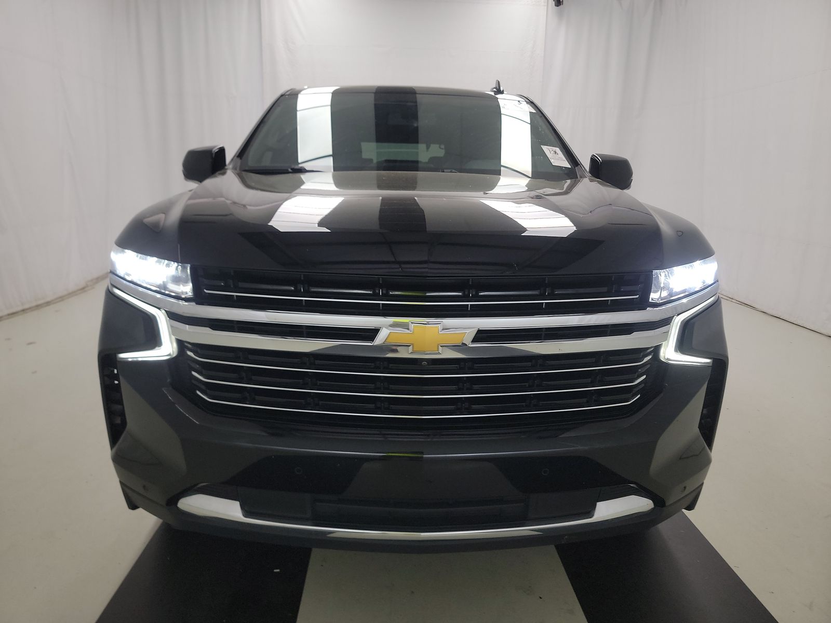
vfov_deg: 56.8
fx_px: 576
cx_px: 416
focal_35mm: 24
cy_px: 312
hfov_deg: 71.6
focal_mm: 6.7
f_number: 1.8
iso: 193
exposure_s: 1/59
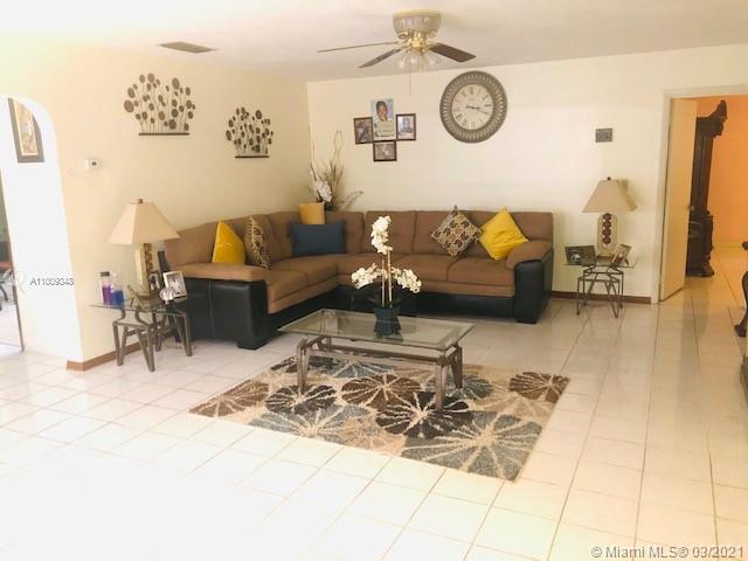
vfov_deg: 49.7
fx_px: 605
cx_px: 374
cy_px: 280
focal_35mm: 28
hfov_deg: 63.4
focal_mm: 3.99
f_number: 1.8
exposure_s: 1/5
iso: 125
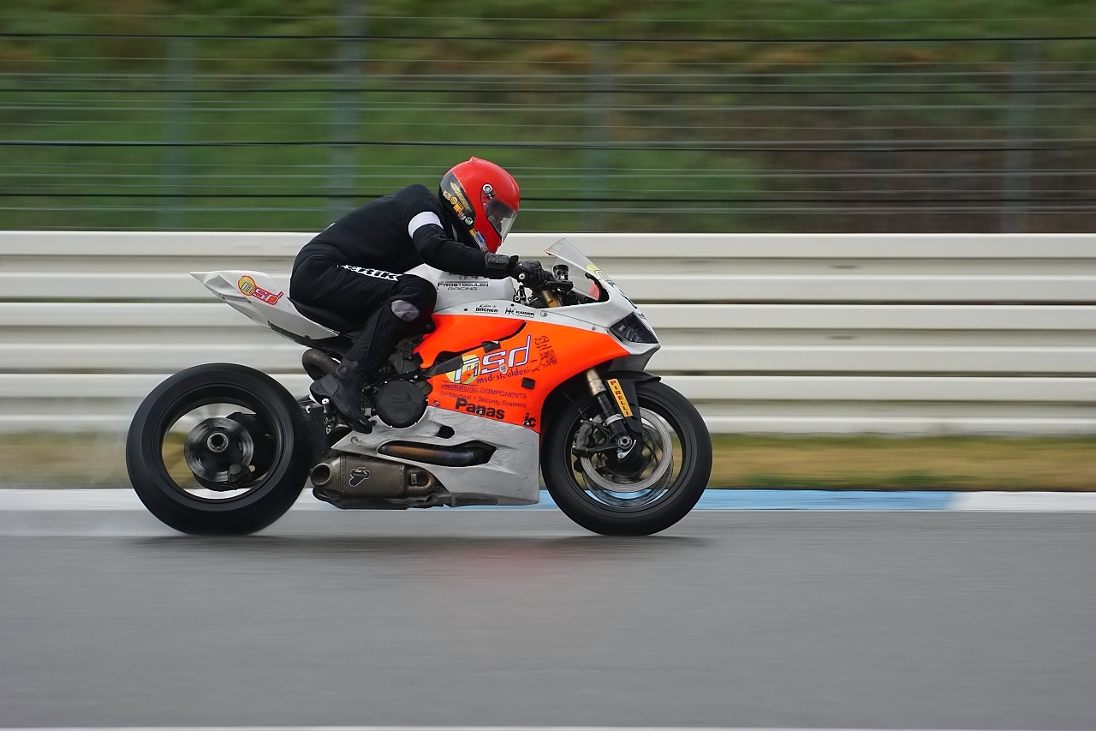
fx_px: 9588
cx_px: 548
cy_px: 366
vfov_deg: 4.4
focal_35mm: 315
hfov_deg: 6.5
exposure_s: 1/640
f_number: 6.3
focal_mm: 210
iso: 250
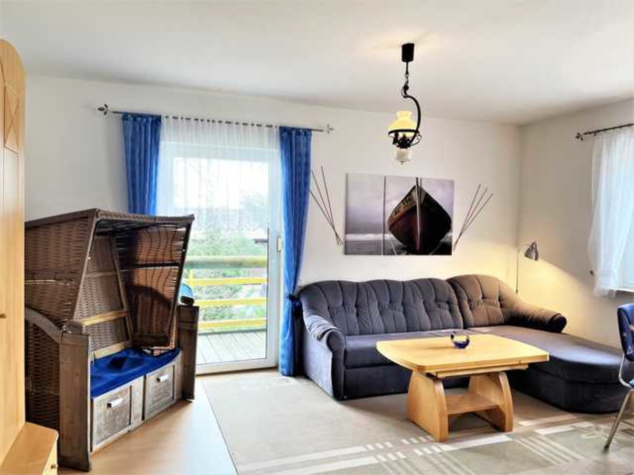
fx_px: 476
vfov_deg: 53.1
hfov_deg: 67.3
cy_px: 238
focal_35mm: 26
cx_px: 317
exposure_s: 1/100
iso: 80
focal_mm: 4.2
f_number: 1.6
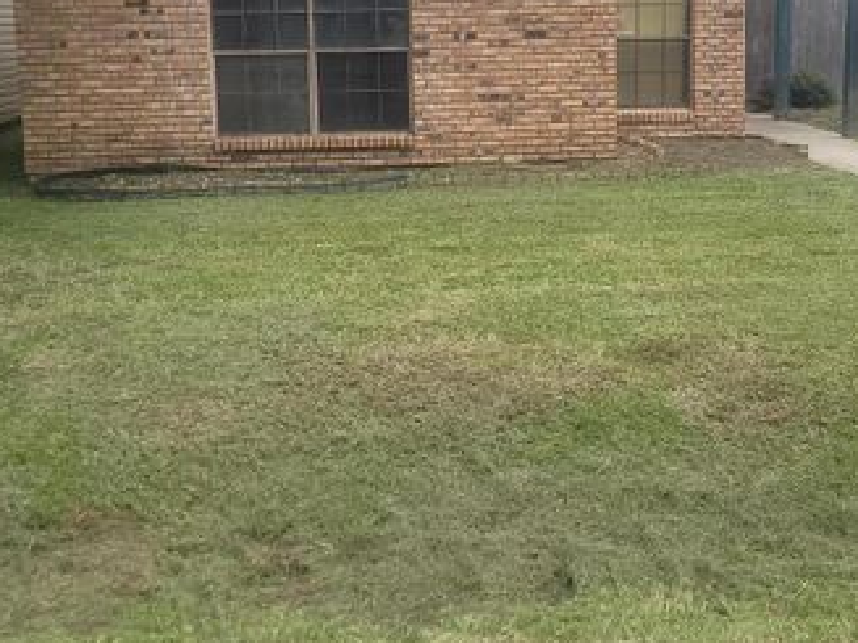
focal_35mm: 51
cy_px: 193
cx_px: 499
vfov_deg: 28.3
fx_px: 1264
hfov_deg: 37.4
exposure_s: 1/628
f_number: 1.8
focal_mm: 7
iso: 20
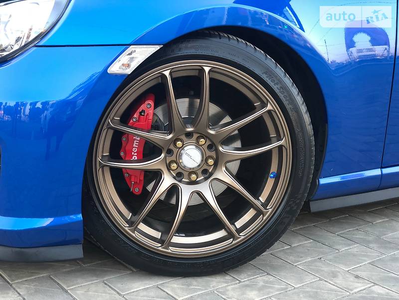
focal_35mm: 52
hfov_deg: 36.8
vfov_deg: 28.0
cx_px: 200
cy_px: 150
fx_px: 599
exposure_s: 1/50
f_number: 2.4
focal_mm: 6
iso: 80
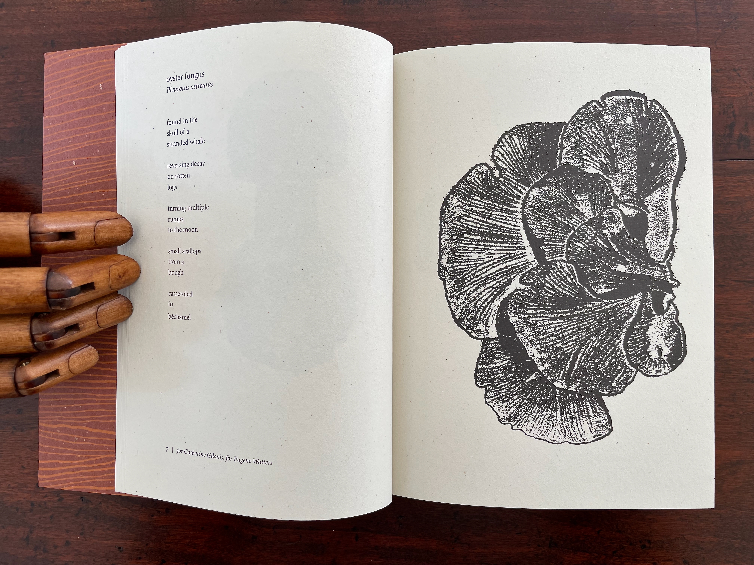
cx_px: 377
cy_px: 282
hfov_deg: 67.3
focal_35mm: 26
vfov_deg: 53.1
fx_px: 566
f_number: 1.6
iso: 50
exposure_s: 1/121
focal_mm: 4.2
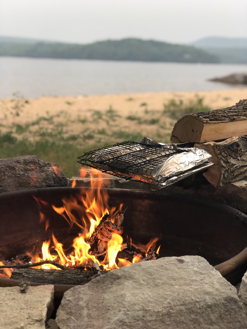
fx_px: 542
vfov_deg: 33.8
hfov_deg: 25.7
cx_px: 124
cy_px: 164
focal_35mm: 57
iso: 25
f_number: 2.8
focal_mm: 6.6
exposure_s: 1/60
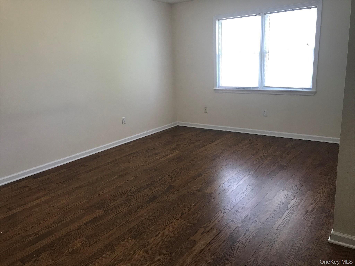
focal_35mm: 28
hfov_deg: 63.4
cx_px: 178
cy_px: 133
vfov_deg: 49.7
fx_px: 287
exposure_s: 1/30
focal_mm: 3.99
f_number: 1.8
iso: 32
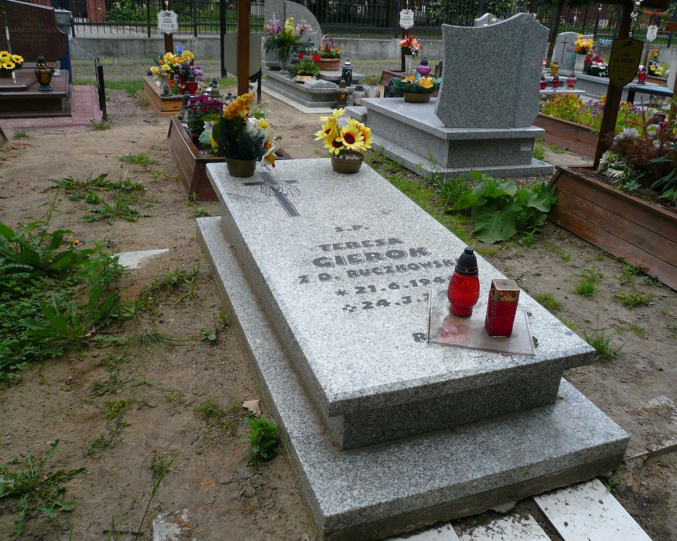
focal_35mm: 30
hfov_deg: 58.7
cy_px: 269
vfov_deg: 48.5
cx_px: 367
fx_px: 601
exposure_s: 1/400
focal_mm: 4.6
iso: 100
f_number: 2.8
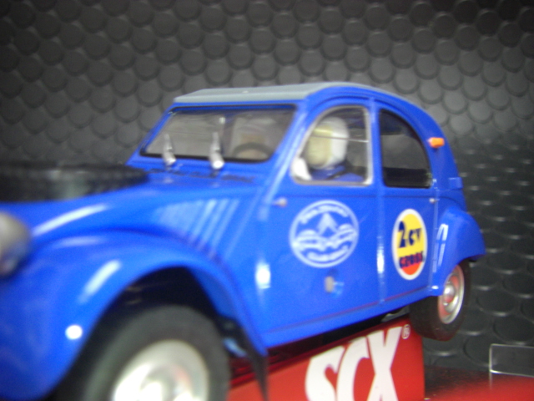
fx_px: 586
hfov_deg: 49.0
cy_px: 200
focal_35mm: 38
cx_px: 267
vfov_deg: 37.7
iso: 200
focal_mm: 6.3
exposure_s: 1/15
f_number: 3.4
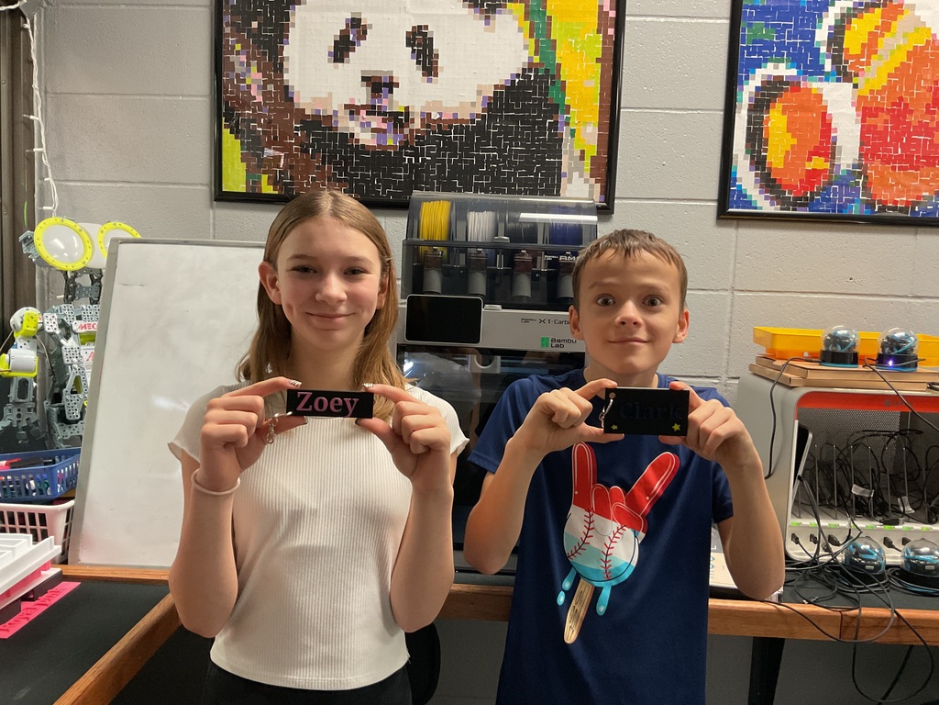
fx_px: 787
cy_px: 352
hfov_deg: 61.7
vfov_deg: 48.2
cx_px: 470
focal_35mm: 29
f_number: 1.8
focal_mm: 3
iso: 200
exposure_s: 1/60
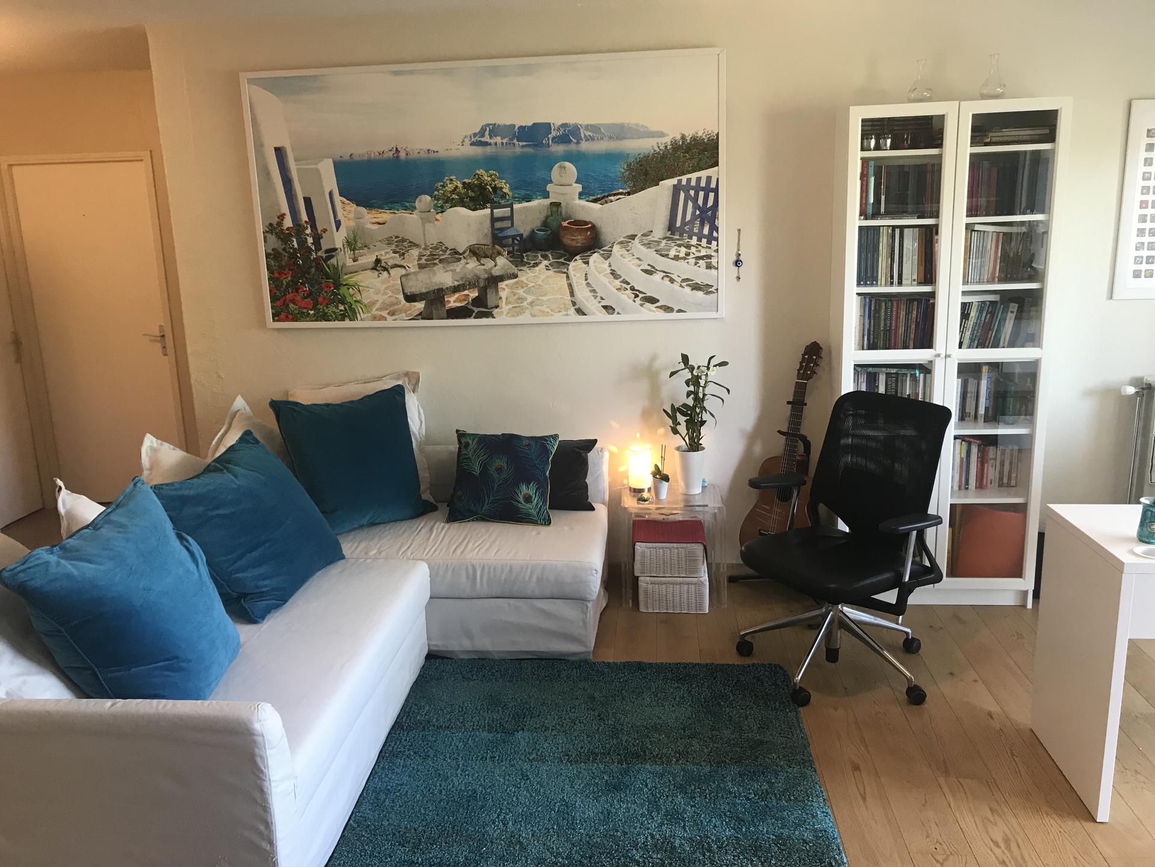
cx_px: 578
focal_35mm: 28
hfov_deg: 63.4
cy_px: 434
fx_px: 934
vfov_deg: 49.7
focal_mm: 3.99
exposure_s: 1/20
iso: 32
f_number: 1.8
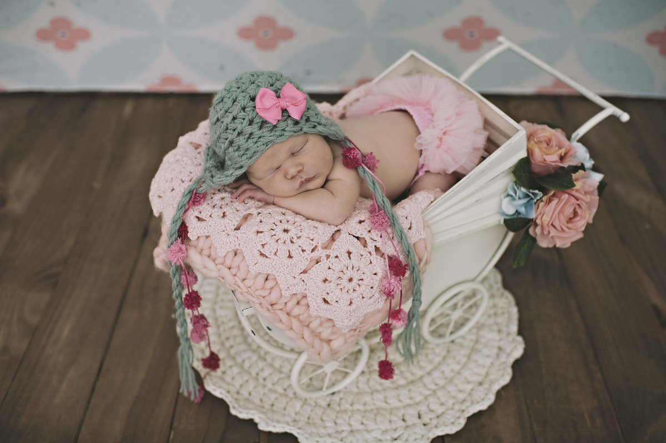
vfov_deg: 37.8
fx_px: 647
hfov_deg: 54.5
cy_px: 222
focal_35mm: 35
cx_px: 333
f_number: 2.5
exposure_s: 1/250
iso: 200
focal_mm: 35
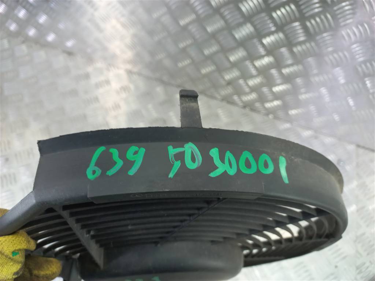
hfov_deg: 69.4
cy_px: 140
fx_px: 271
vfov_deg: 54.9
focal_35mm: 25
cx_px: 188
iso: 100
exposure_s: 1/50
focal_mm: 4.6
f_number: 1.8
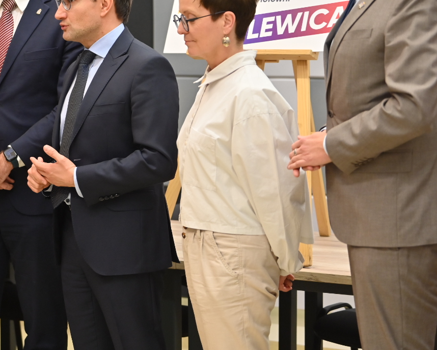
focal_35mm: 124
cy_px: 76
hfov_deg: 15.4
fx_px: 1604
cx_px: 81
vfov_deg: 12.4
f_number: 2.8
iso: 1100
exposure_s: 1/200
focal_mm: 70
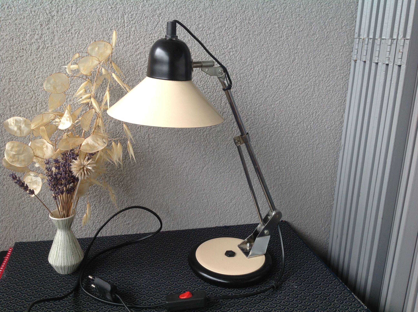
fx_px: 422
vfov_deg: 40.6
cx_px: 209
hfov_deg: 52.7
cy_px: 156
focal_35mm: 35
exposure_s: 1/120
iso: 80
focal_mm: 4.28
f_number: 2.4
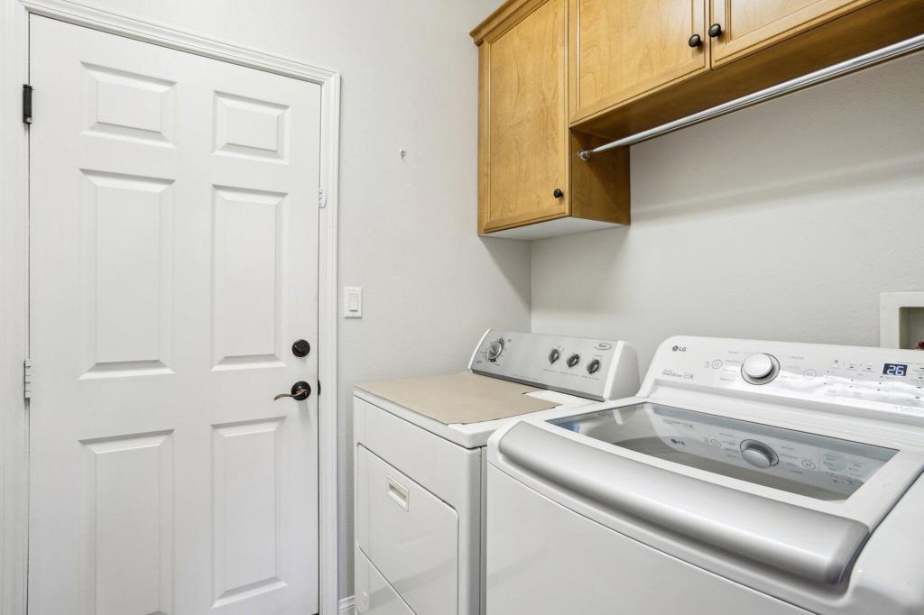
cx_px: 462
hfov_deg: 96.8
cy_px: 308
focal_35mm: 16
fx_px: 411
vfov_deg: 73.7
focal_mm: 16
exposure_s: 1/13
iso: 400
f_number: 8
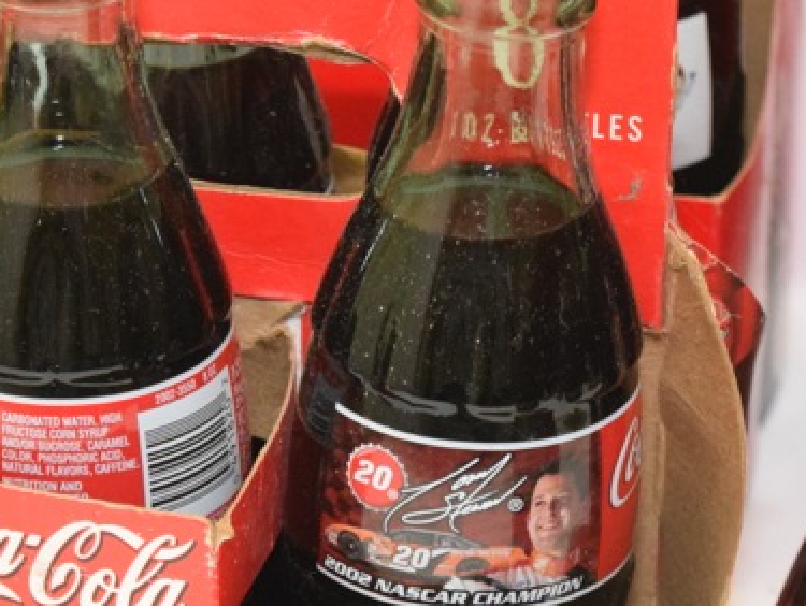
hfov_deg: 9.3
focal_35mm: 211
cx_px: 103
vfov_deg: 7.0
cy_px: 575
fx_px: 4924
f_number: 5.6
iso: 3200
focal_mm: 55
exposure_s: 1/60
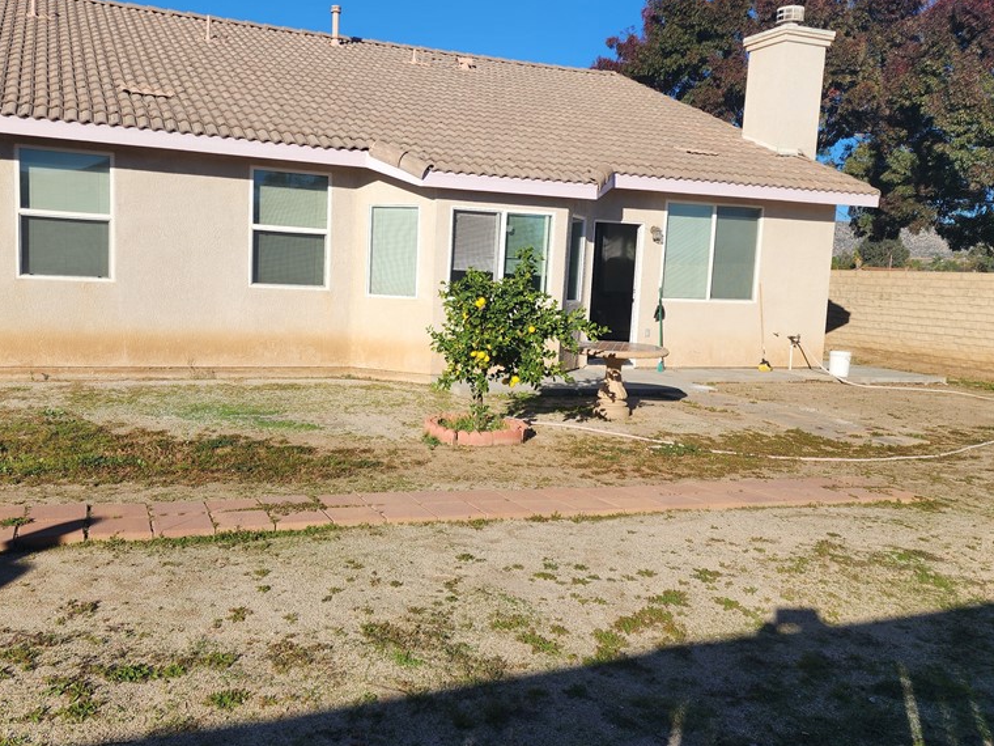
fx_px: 890
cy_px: 361
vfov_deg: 45.4
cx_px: 432
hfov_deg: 58.2
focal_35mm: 31
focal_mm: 6.4
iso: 12
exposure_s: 1/1202
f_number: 1.8
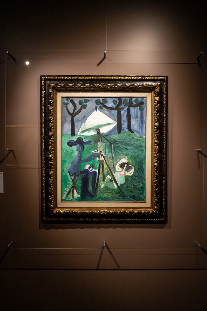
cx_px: 104
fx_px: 276
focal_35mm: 32
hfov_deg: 41.1
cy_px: 156
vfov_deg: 58.8
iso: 12800
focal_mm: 32
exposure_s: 1/1600
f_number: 5.6
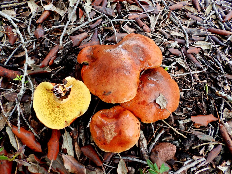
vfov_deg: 61.1
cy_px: 87
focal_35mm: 22
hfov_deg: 76.4
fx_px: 147
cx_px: 116
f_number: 3.4
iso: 80
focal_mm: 4
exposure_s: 1/50
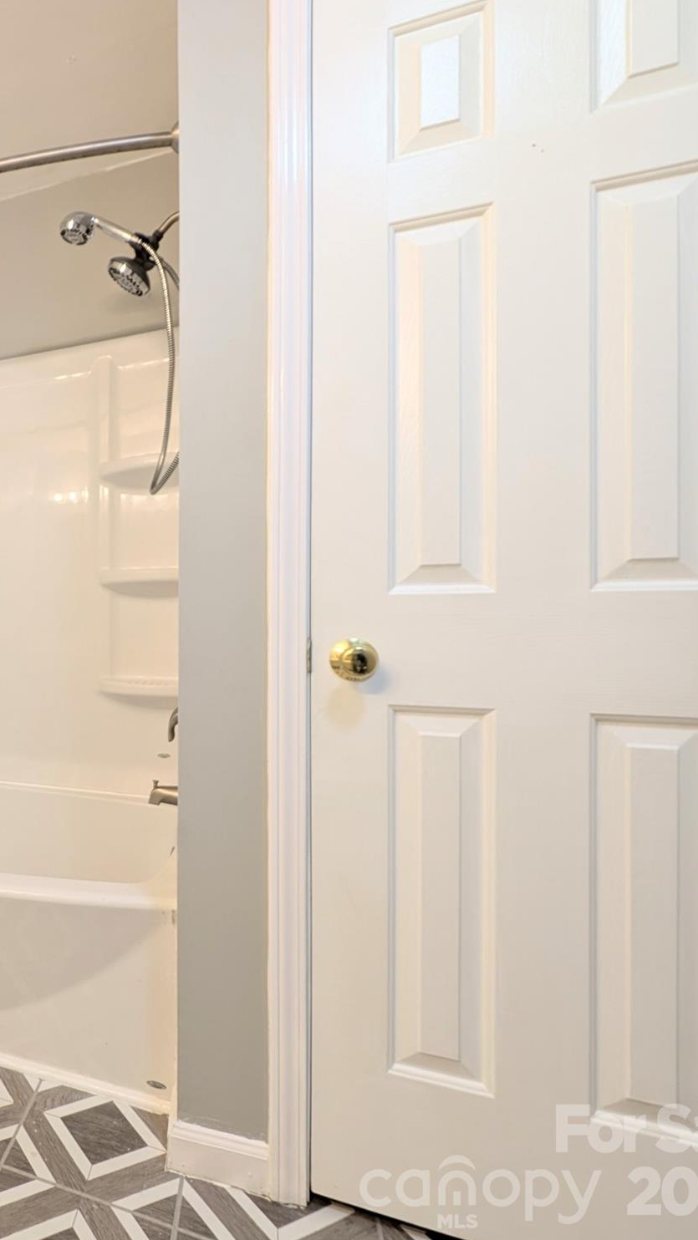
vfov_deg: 92.7
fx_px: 592
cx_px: -23
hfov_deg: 48.4
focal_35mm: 18
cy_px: 619
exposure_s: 1/24
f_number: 1.95
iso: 42
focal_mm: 2.23
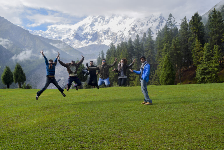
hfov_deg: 61.9
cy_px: 75
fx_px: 187
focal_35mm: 30
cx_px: 112
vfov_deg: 43.6
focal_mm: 20
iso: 200
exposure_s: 1/350
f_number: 9.5
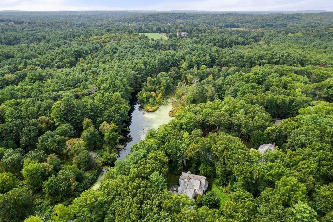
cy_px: 111
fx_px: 203
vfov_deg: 57.2
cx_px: 166
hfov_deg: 78.6
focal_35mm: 22
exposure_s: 1/800
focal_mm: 8.38
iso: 120
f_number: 2.8
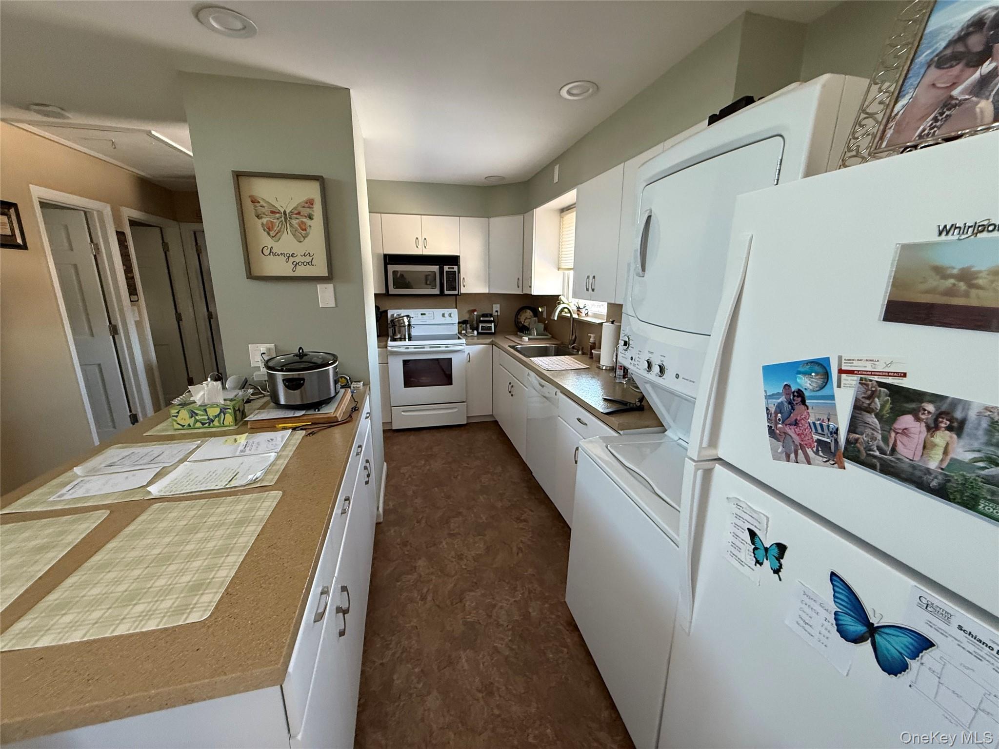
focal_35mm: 14
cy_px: 374
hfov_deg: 102.1
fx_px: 404
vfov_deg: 85.7
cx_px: 500
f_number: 2.2
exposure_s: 1/65
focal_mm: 2.22
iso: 320
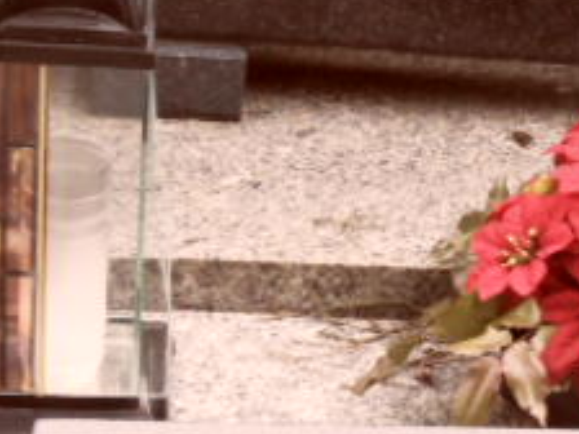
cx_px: 695
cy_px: 253
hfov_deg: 14.9
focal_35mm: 128
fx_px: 2141
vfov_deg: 11.6
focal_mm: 4.6
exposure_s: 1/60
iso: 100
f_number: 3.4
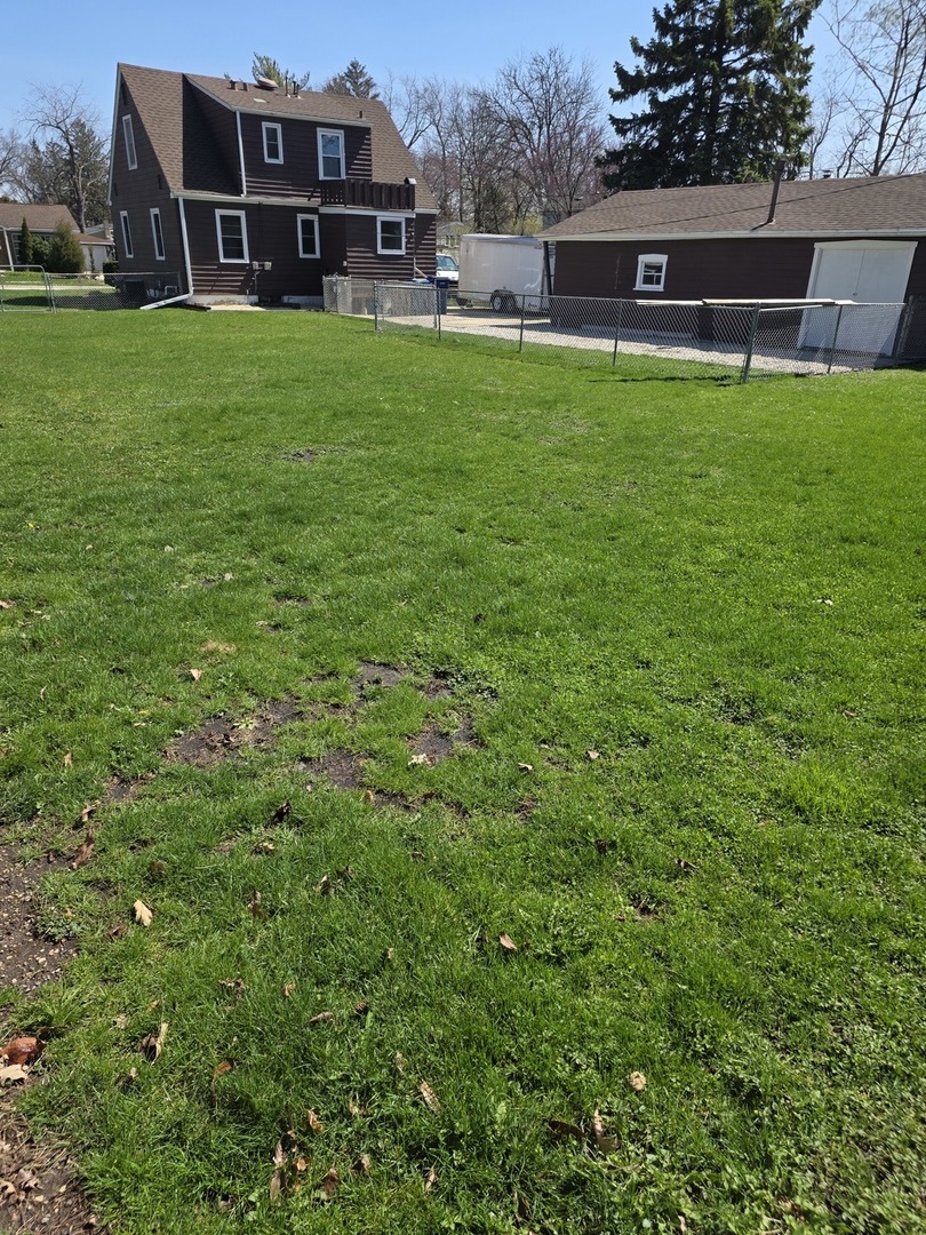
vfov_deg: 73.9
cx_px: 463
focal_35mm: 23
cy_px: 618
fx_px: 820
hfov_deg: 58.9
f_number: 1.7
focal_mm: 6.25
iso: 80
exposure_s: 1/4434
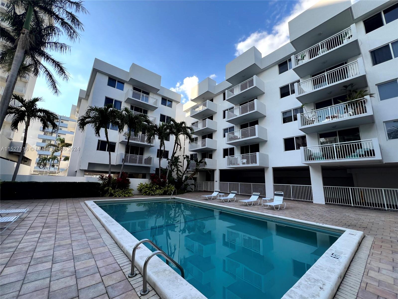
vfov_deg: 89.9
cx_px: 199
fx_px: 149
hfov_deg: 106.2
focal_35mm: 13
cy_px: 150
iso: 32
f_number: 1.8
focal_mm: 1.57
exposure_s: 1/356
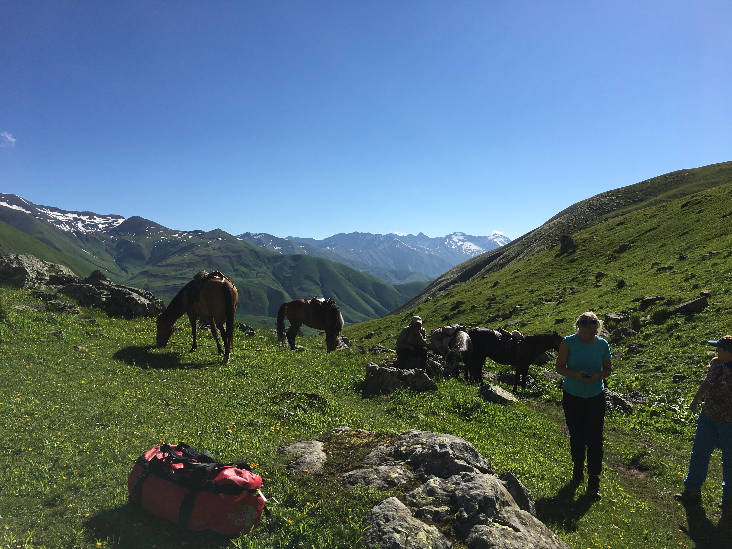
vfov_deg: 48.2
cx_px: 366
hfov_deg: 61.7
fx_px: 613
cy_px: 274
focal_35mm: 29
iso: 25
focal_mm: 4.15
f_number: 2.2
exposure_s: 1/2959
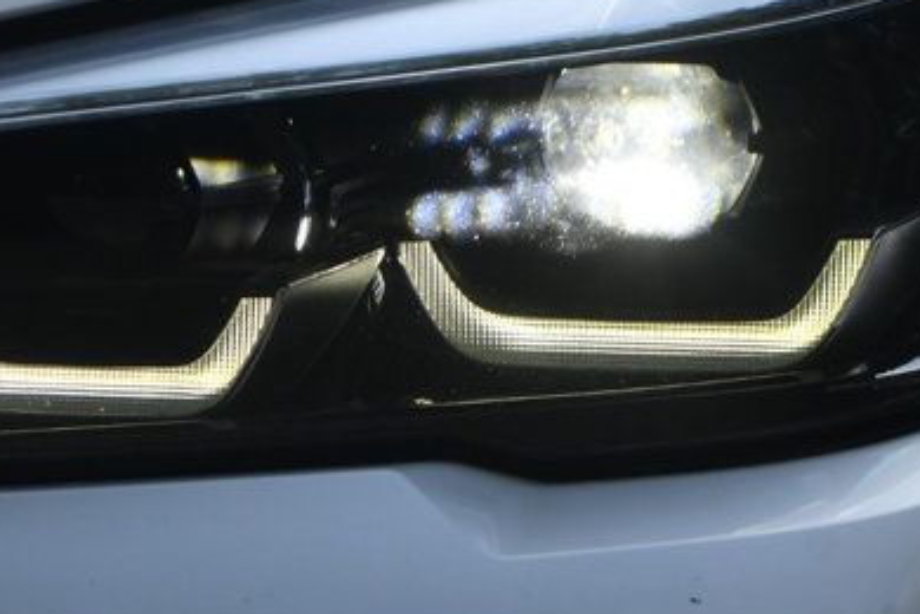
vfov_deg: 2.1
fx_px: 16584
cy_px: 168
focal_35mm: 649
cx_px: 330
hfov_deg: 3.2
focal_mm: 165
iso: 180
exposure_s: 1/500
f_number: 8
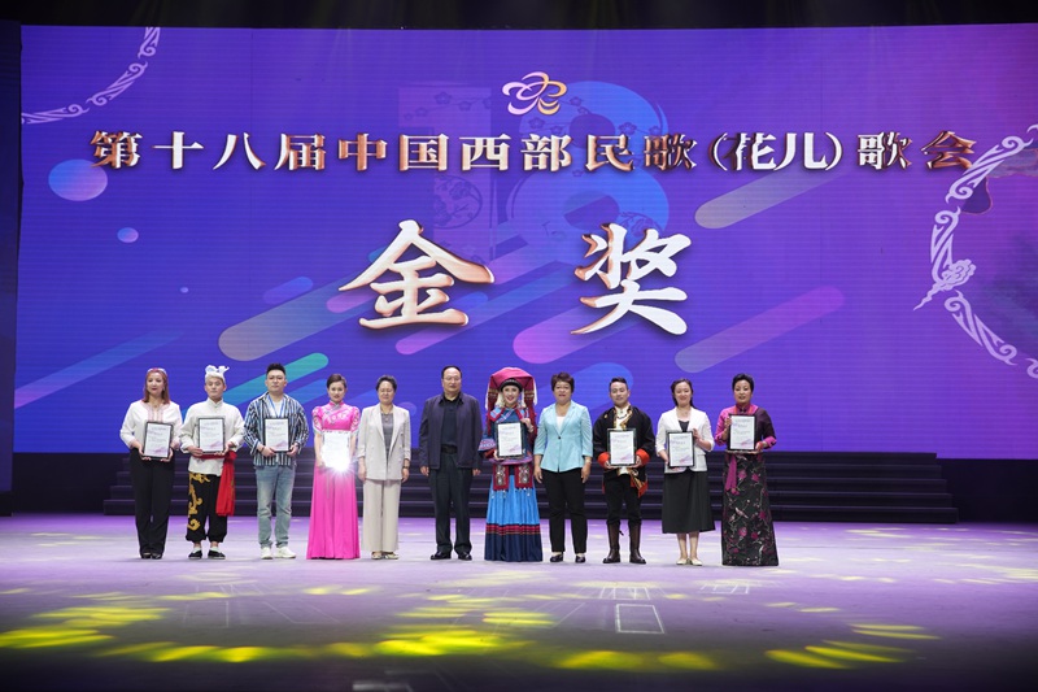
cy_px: 346
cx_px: 519
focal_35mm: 61
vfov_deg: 22.3
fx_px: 1758
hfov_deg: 32.9
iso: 250
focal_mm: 61
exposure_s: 1/160
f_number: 4
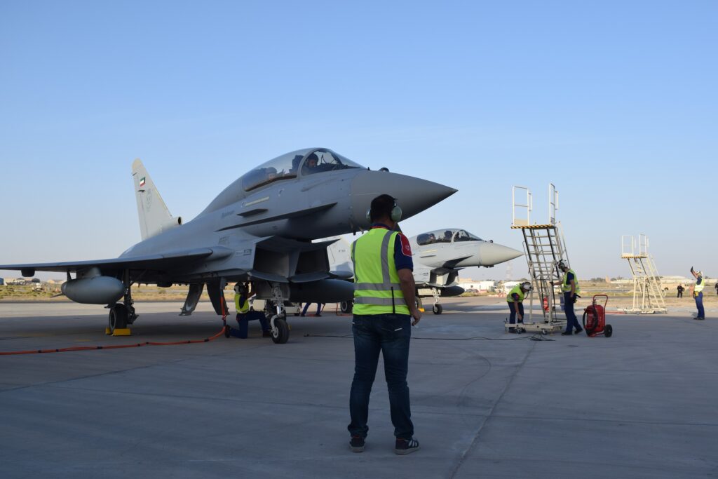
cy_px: 240
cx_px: 359
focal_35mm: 36
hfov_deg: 53.1
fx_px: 718
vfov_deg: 36.9
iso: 200
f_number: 9
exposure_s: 1/320
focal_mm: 24
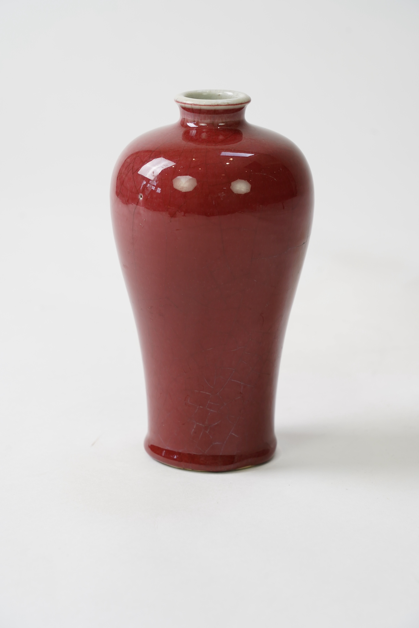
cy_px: 314
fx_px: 1833
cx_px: 210
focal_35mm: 105
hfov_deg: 13.0
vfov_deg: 19.5
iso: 500
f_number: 7.1
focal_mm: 105
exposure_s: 1/125
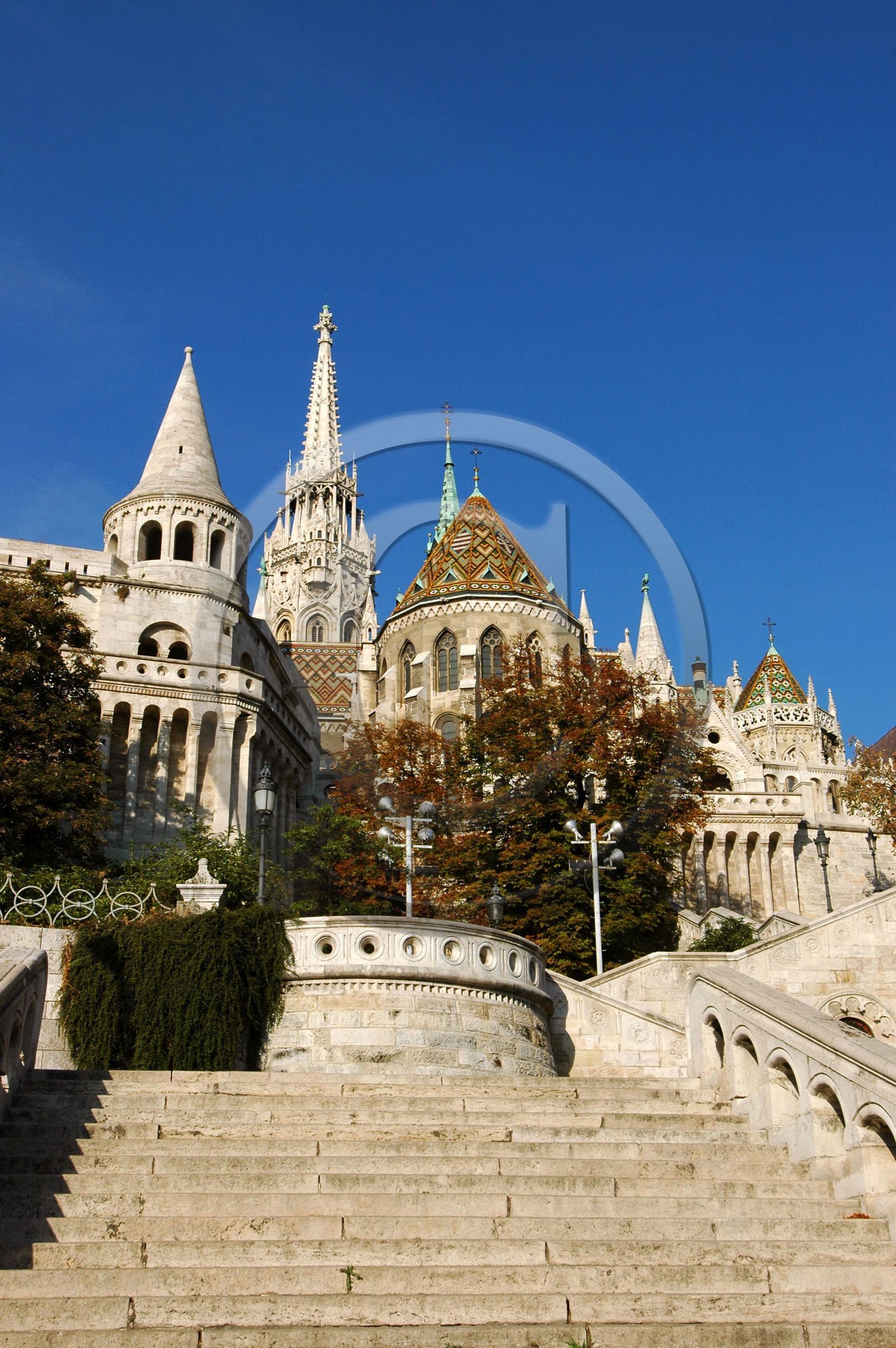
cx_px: 448
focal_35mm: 39
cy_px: 674
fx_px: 1458
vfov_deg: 49.6
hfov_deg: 34.2
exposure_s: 1/400
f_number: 10
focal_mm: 26
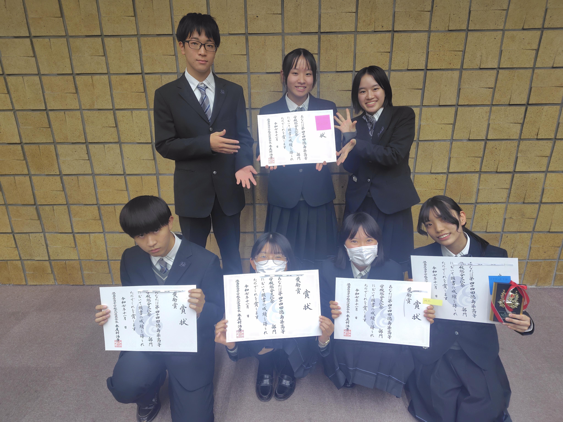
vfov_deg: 58.9
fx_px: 374
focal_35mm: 23
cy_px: 211
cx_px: 282
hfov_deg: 73.9
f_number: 1.9
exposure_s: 1/60
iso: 261
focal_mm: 5.6
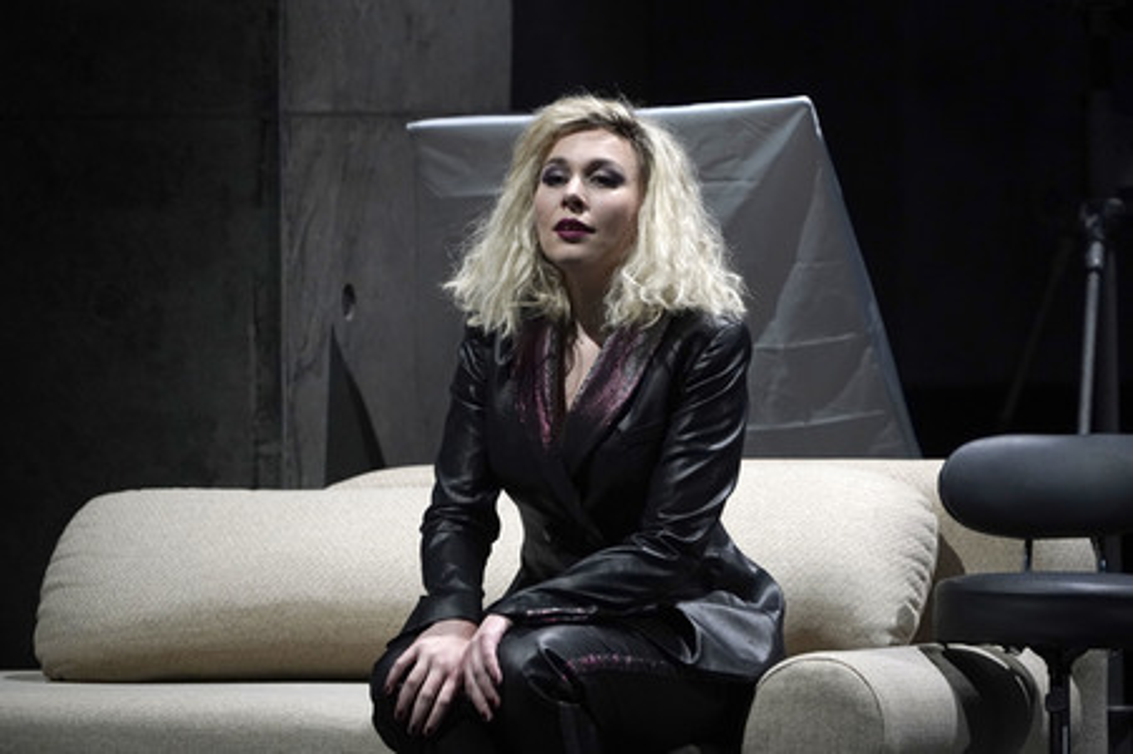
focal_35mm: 600
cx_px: 566
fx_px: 18869
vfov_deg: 2.3
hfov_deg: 3.4
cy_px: 377
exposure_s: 1/200
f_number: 6.3
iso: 4000
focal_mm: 600
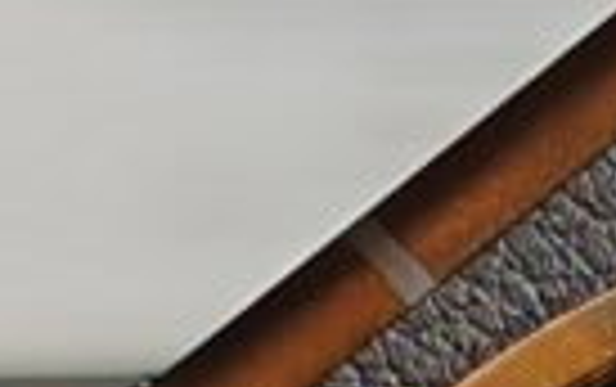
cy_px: 1102
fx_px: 6925
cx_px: 1075
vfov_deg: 3.1
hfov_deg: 5.0
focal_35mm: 412
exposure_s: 1/100
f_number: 1.6
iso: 80
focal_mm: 7.62
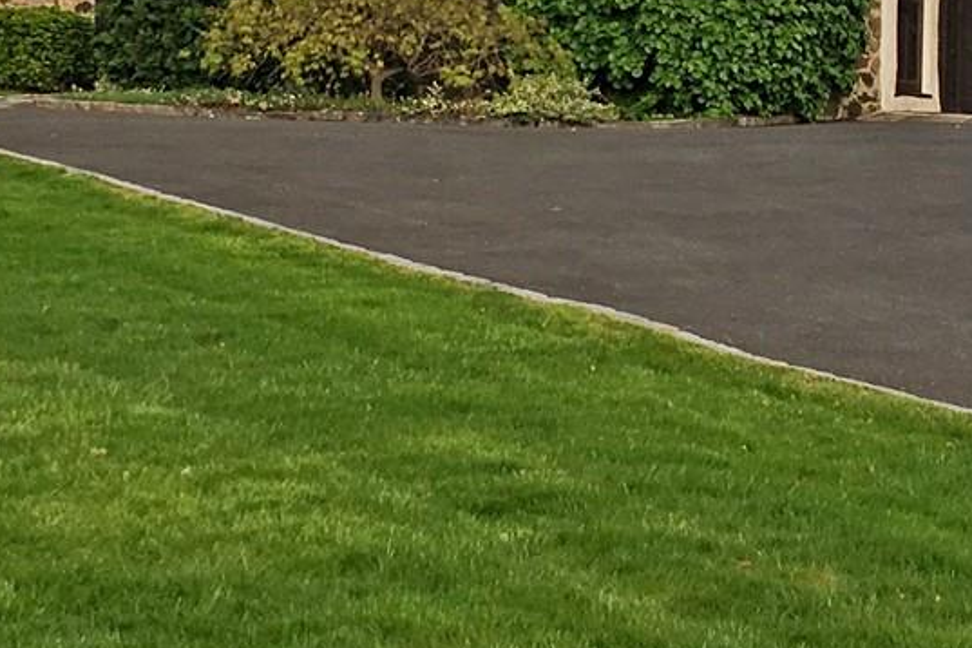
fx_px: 3105
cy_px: -52
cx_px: 615
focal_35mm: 115
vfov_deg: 11.7
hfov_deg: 17.8
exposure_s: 1/569
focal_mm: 4.15
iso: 25
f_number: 2.2
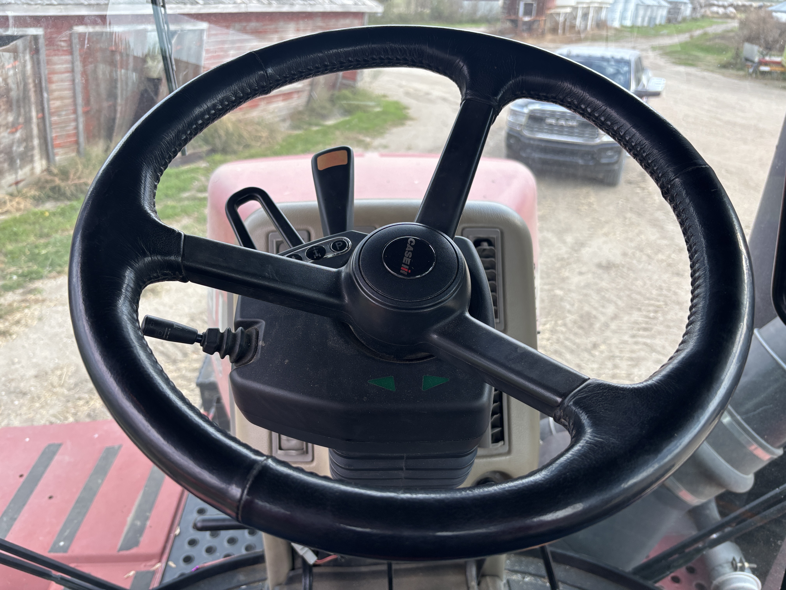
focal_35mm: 26
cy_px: 295
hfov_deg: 67.3
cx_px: 393
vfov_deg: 53.1
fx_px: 590
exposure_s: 1/370
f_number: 1.6
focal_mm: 5.96
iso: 50
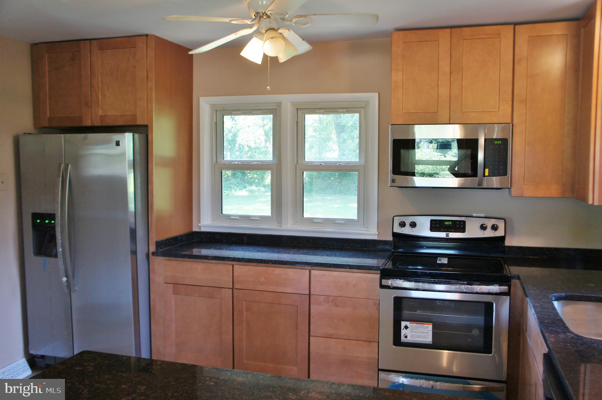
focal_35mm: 33
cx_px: 301
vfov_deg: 39.9
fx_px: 551
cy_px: 200
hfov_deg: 57.3
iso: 500
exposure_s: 1/40
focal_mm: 22
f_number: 4
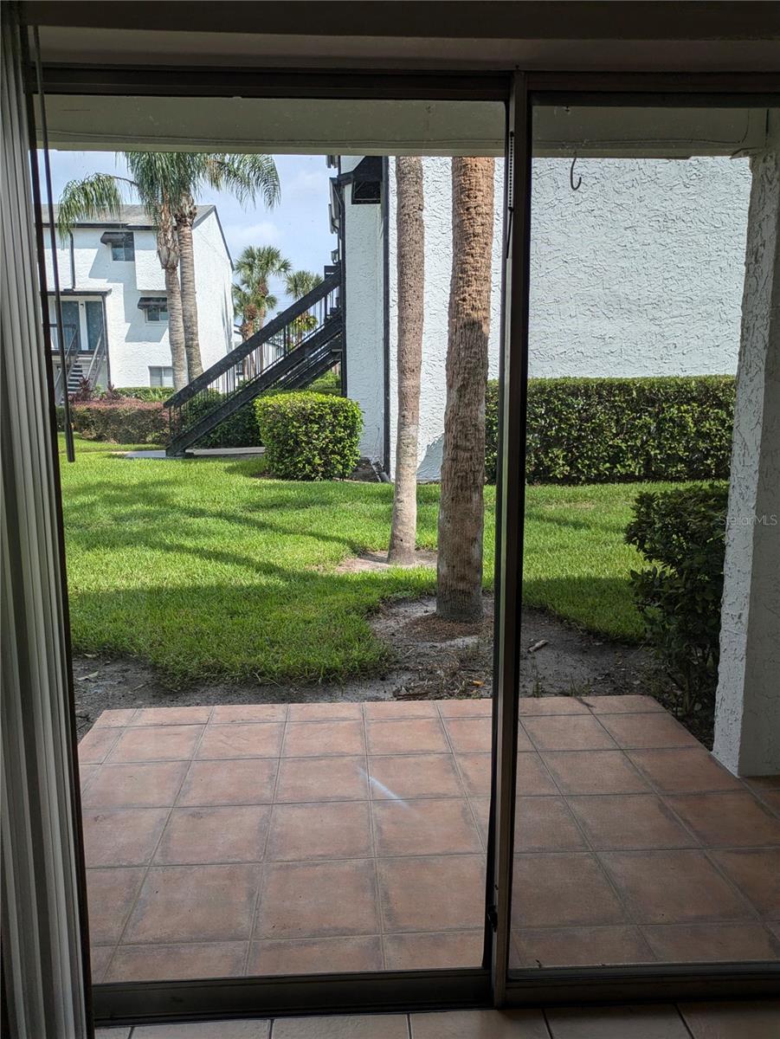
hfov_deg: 54.9
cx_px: 390
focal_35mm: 25
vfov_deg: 69.4
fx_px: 751
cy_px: 520
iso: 46
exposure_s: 1/2155
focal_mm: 5.43
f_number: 1.89
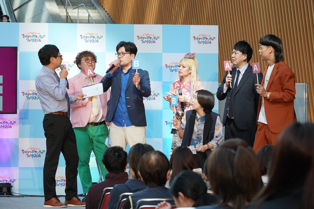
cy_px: 104
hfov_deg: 14.3
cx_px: 157
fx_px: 1247
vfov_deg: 9.6
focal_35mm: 143
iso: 4000
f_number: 9
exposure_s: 1/320
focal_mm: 143
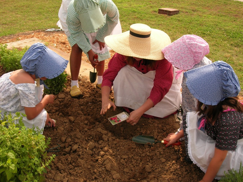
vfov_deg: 37.7
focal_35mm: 38
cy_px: 91
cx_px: 122
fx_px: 267
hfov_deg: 49.0
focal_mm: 7.8
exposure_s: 1/364
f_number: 4.8
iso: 64
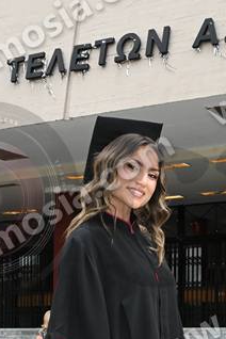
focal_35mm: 87
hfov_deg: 15.7
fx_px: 819
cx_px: 124
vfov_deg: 22.5
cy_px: 333
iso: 4500
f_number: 22
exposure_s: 1/200
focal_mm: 36
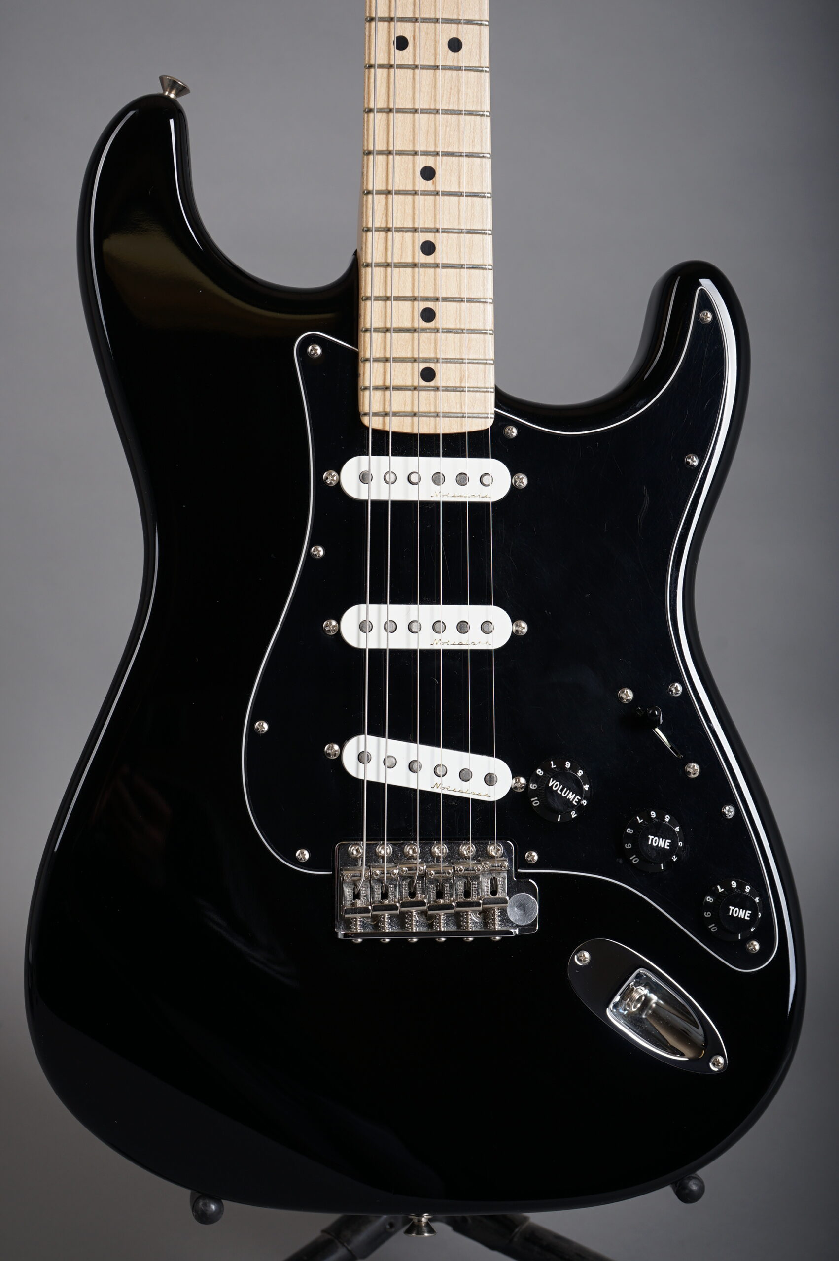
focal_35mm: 70
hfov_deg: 19.4
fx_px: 2452
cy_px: 630
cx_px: 420
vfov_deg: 28.9
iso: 160
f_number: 8
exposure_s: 1/160
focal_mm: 70
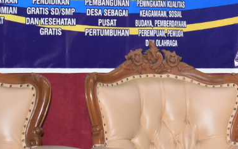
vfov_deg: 6.2
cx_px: 358
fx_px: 1369
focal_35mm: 211
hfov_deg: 9.6
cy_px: 15
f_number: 4.5
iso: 1800
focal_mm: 32
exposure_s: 1/60
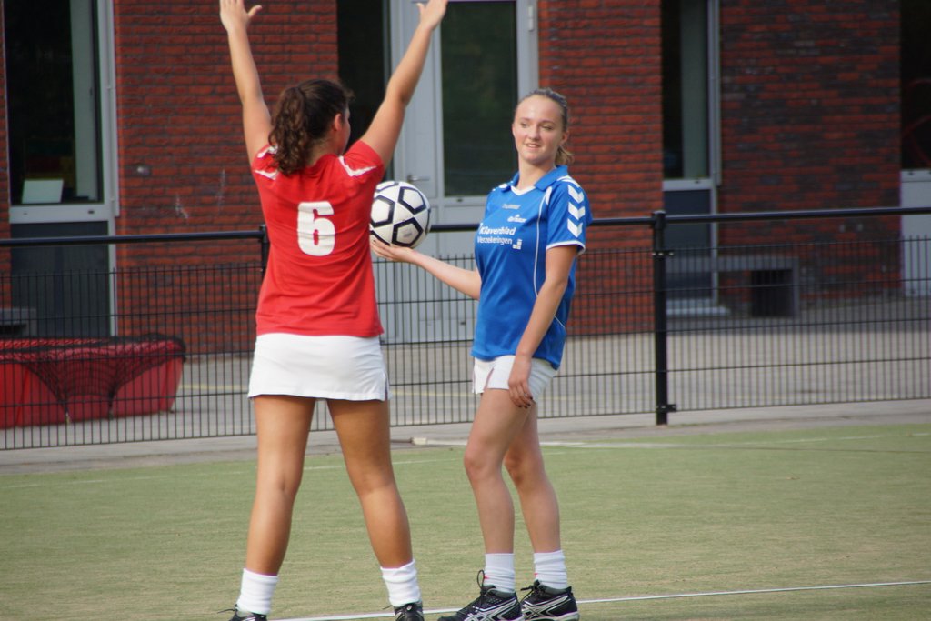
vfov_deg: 3.7
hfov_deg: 5.5
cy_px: 310
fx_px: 9699
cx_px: 466
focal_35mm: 375
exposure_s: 1/500
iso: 320
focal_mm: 250
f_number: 6.3
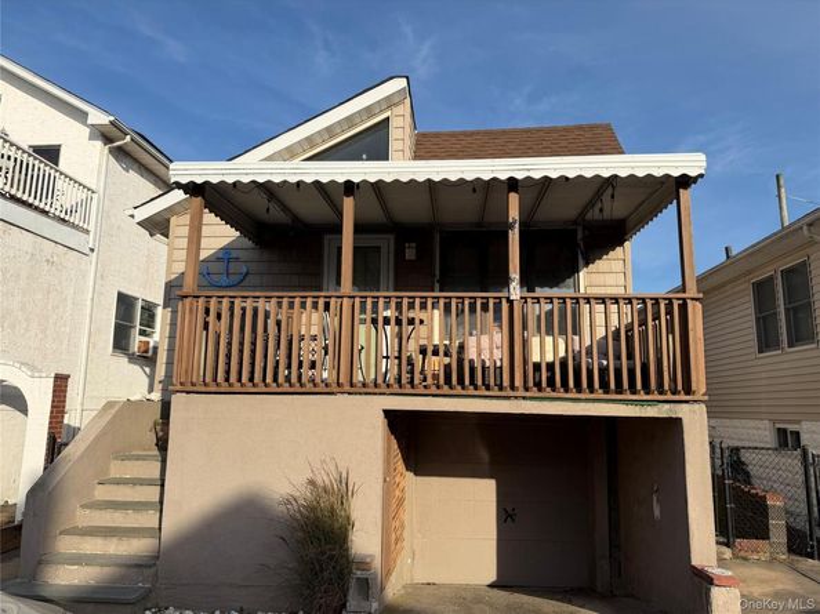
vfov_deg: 56.8
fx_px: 568
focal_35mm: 24
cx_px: 410
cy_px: 307
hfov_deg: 71.6
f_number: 1.78
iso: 80
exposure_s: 1/4673
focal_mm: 6.76
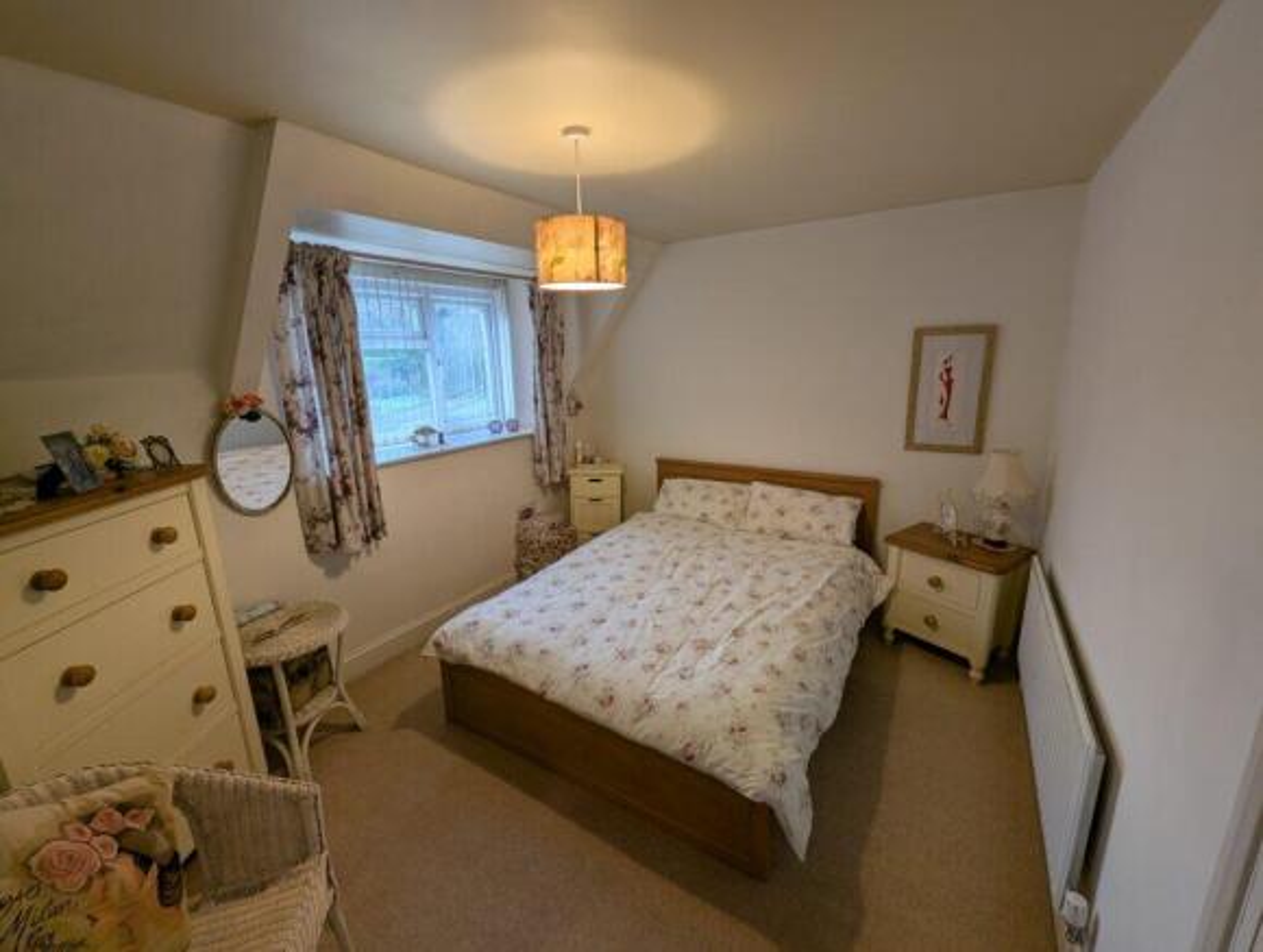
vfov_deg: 90.1
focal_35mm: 13
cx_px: 632
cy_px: 476
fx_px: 475
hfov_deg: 106.1
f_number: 2.2
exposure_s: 1/44.8
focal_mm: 1.95
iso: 48
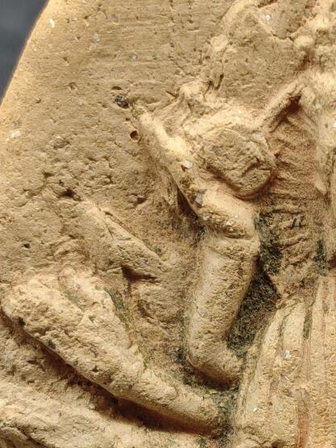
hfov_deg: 9.1
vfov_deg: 12.1
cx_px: 370
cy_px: 435
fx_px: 2097
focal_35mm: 162
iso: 200
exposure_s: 1/100
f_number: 1.63
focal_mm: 5.85
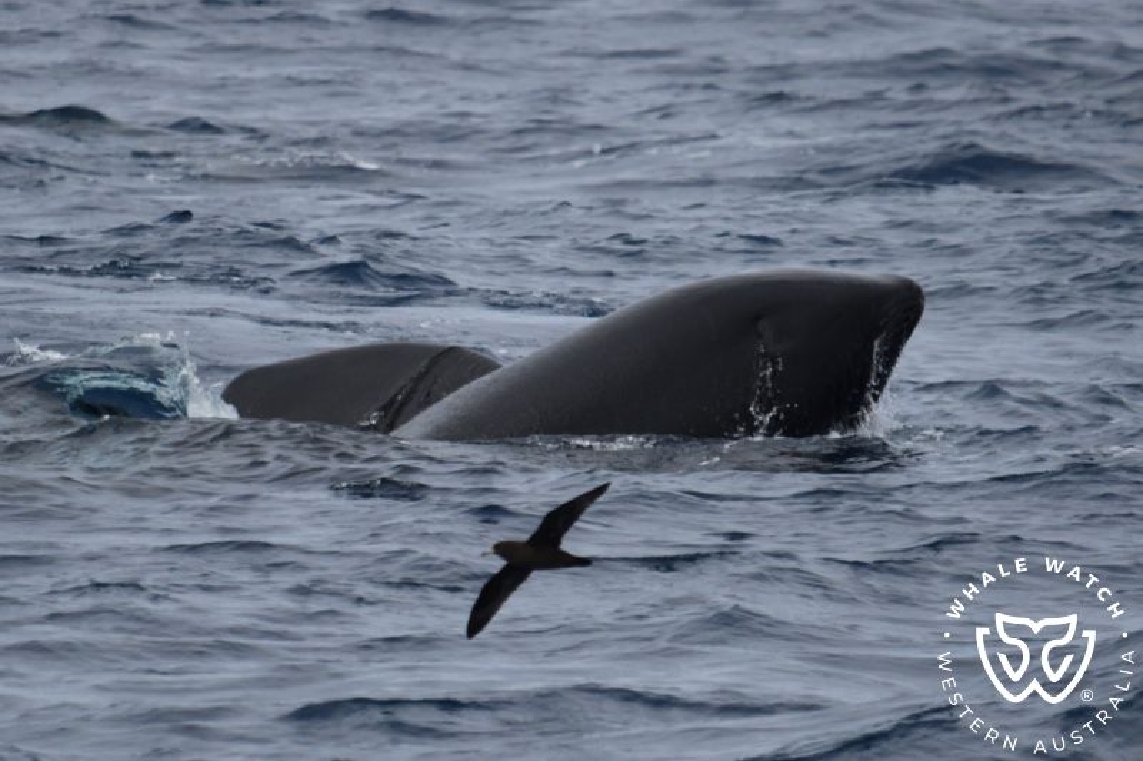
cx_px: 572
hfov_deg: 3.4
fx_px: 19045
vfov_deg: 2.3
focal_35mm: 600
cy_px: 380
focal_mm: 600
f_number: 6.3
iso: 1000
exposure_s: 1/8000
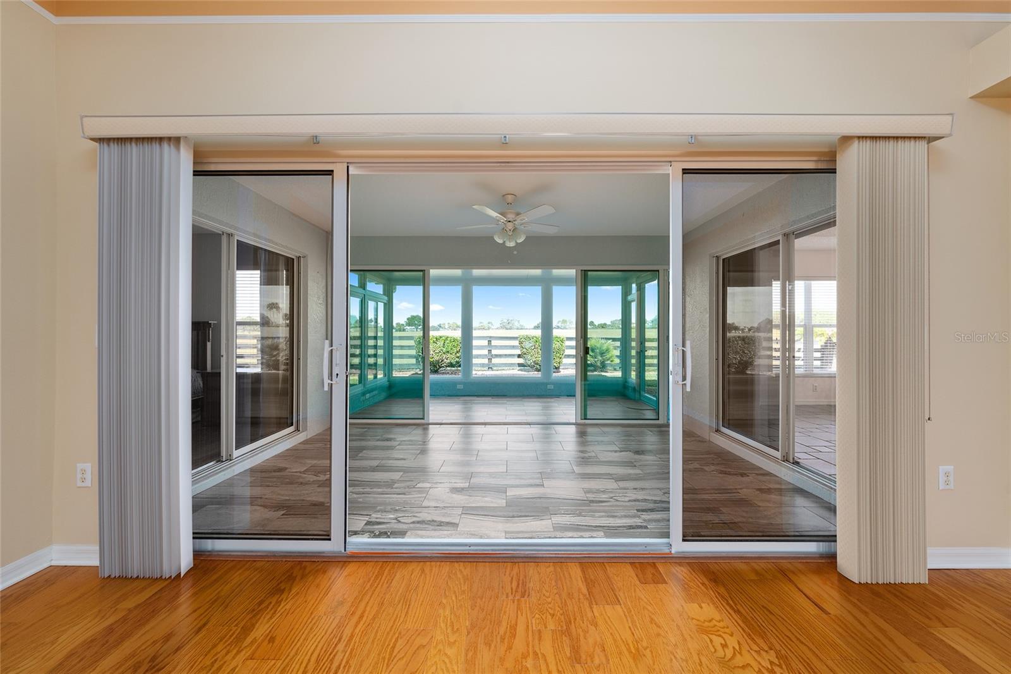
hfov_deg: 112.6
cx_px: 506
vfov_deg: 90.0
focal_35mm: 12
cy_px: 337
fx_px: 337
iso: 200
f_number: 7.1
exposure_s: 1/6
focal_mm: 12
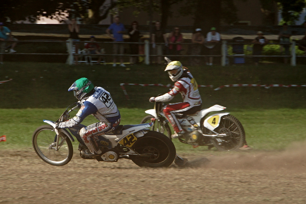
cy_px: 102
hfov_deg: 11.4
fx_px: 1530
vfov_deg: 7.6
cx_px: 153
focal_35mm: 180
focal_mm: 120
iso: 200
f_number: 9
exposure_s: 1/500
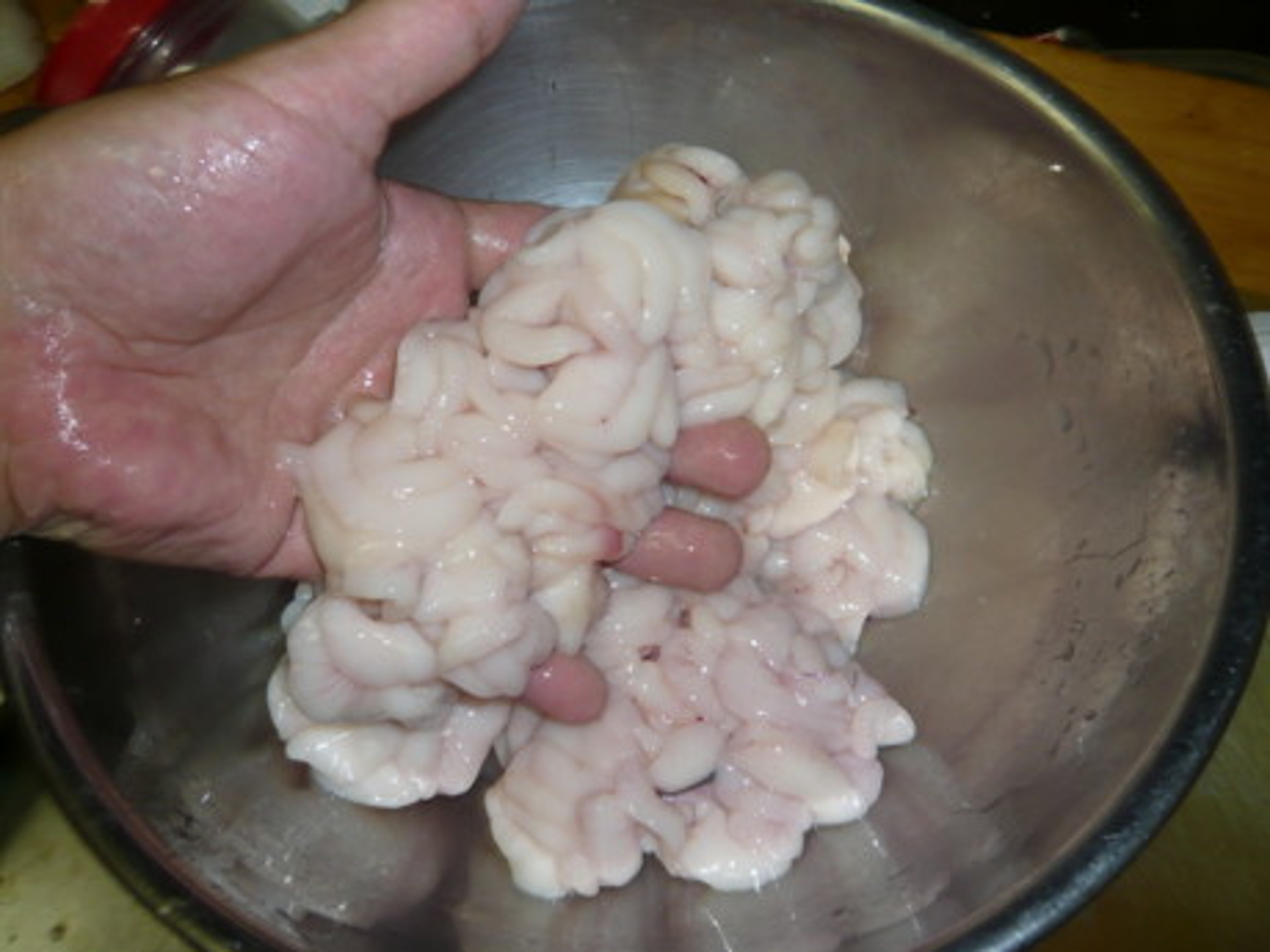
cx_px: 635
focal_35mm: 28
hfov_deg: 63.4
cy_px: 476
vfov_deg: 49.7
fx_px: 1027
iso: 100
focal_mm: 4.6
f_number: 2.8
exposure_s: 1/30
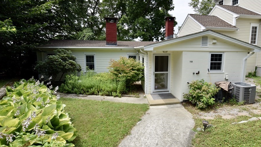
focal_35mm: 18
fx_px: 125
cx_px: 147
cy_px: 65
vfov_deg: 60.9
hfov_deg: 92.2
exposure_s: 1/320
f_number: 9
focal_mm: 10
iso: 200
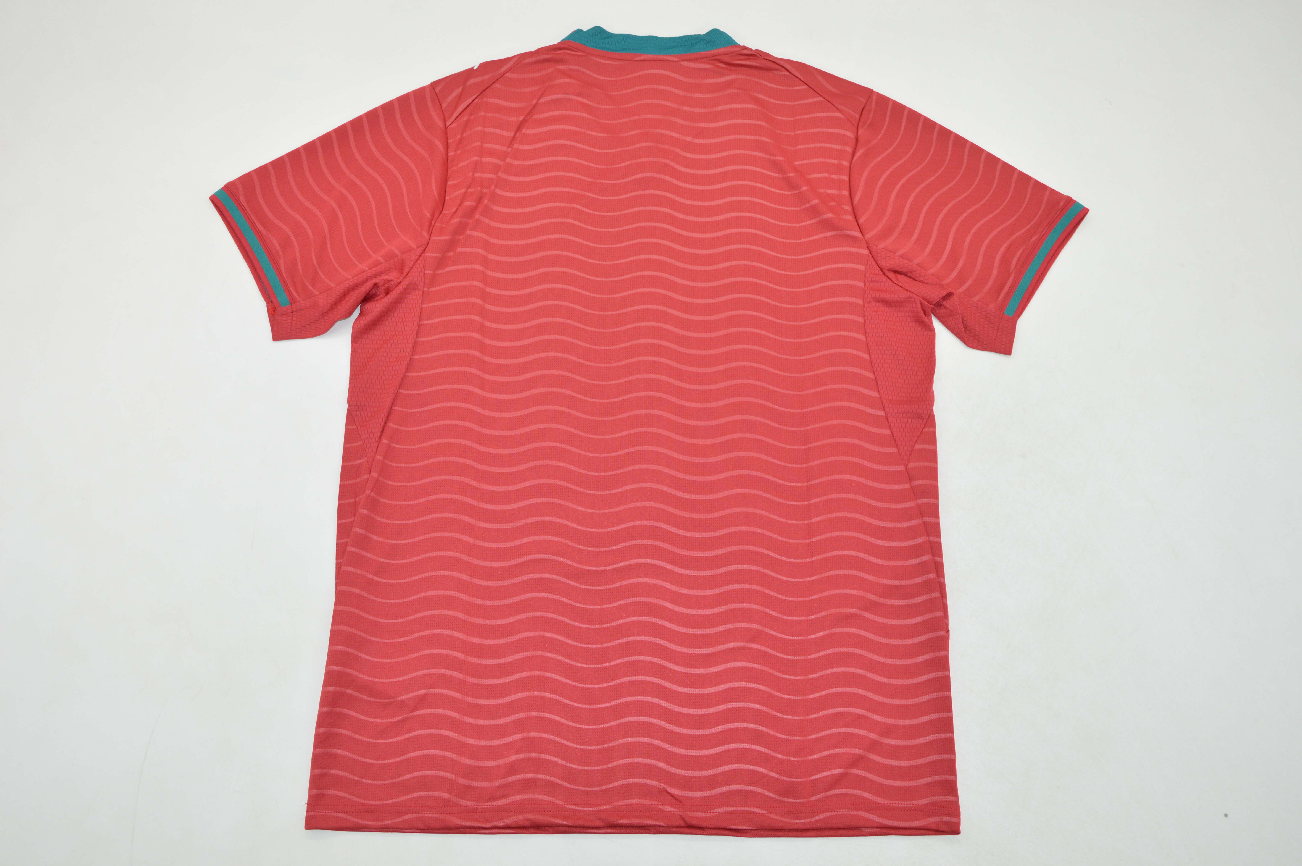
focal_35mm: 32
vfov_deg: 41.6
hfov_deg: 59.5
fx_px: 1138
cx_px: 651
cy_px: 433
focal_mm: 21
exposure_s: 1/200
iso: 400
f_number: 6.3
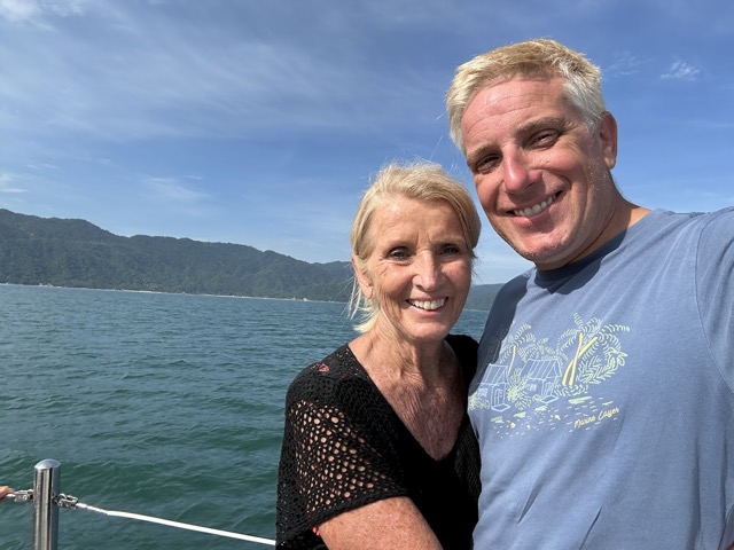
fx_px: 488
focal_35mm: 23
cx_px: 367
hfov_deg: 73.9
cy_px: 275
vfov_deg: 58.9
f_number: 1.9
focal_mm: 2.69
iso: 25
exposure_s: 1/1634
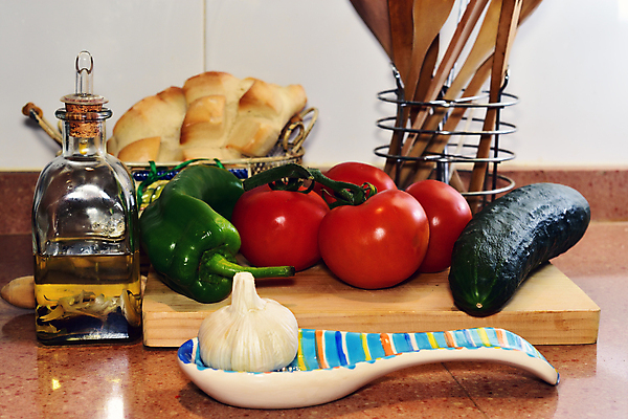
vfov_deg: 22.6
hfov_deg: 33.4
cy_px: 210
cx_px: 314
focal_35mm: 60
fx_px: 1047
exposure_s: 1/60
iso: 100
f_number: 8
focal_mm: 40
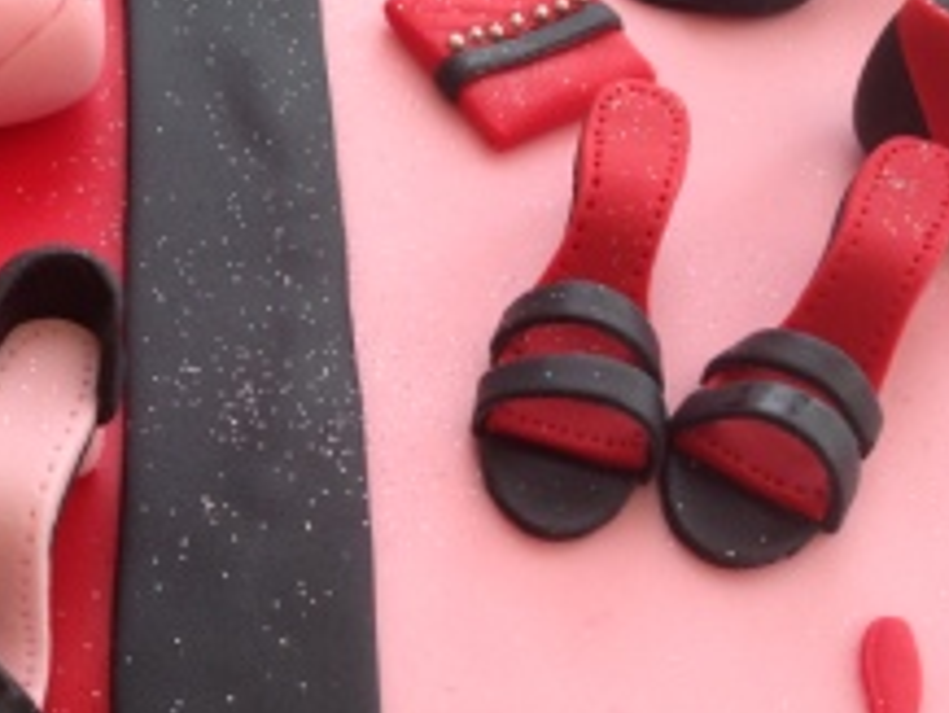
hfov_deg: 28.0
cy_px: 372
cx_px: 206
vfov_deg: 21.6
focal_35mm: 68
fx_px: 1865
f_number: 2.4
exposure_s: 1/40
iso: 64
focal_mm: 4.12
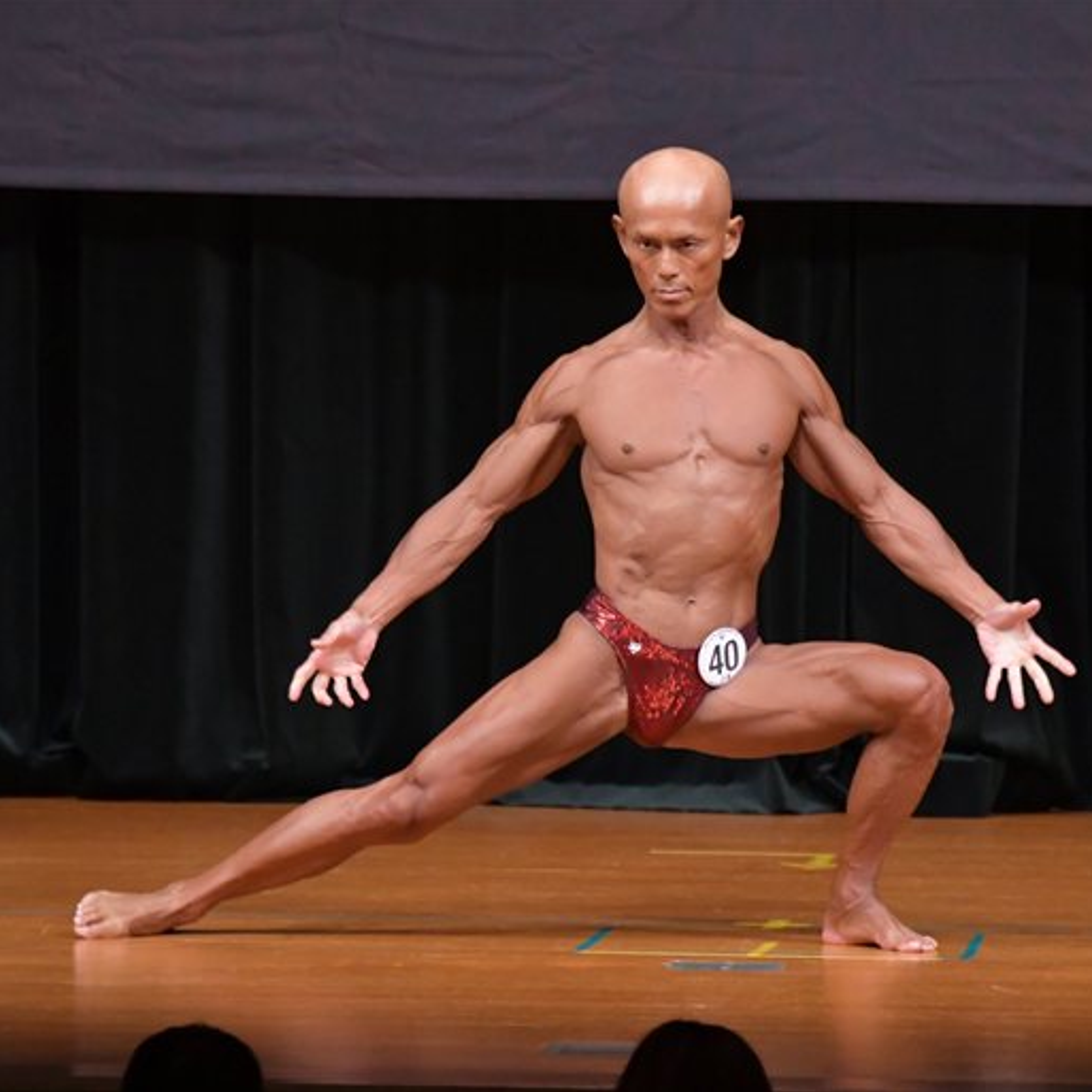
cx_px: 635
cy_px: 545
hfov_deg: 4.3
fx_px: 14419
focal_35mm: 404
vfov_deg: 4.3
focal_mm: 210
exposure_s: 1/400
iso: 5000
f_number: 5.6
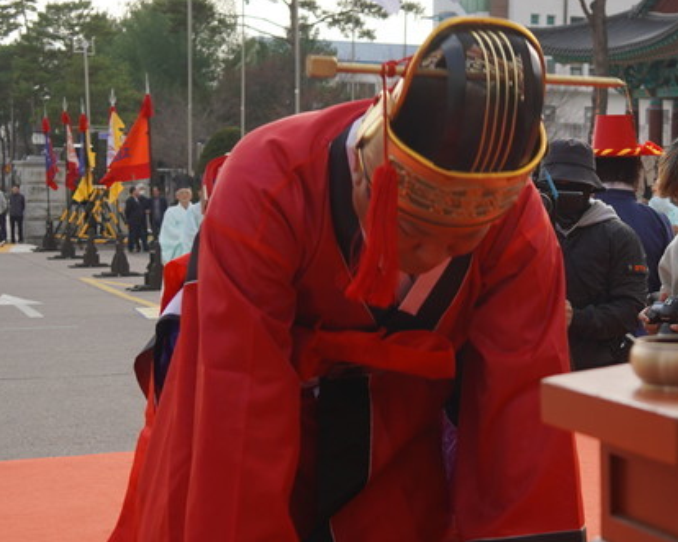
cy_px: 293
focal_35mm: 75
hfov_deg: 24.7
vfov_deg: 20.4
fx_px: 1506
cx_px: 596
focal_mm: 23
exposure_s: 1/400
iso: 100
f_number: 4.5
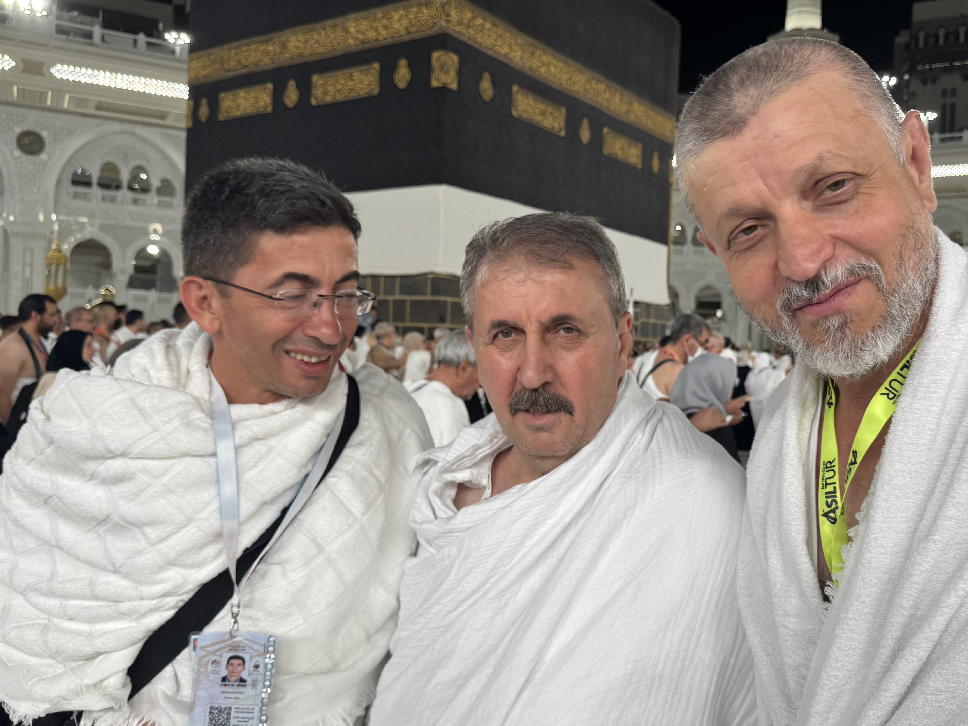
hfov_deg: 58.1
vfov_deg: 45.4
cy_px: 376
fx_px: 867
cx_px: 549
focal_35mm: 31
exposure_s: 1/121
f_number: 1.78
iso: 64
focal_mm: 6.76
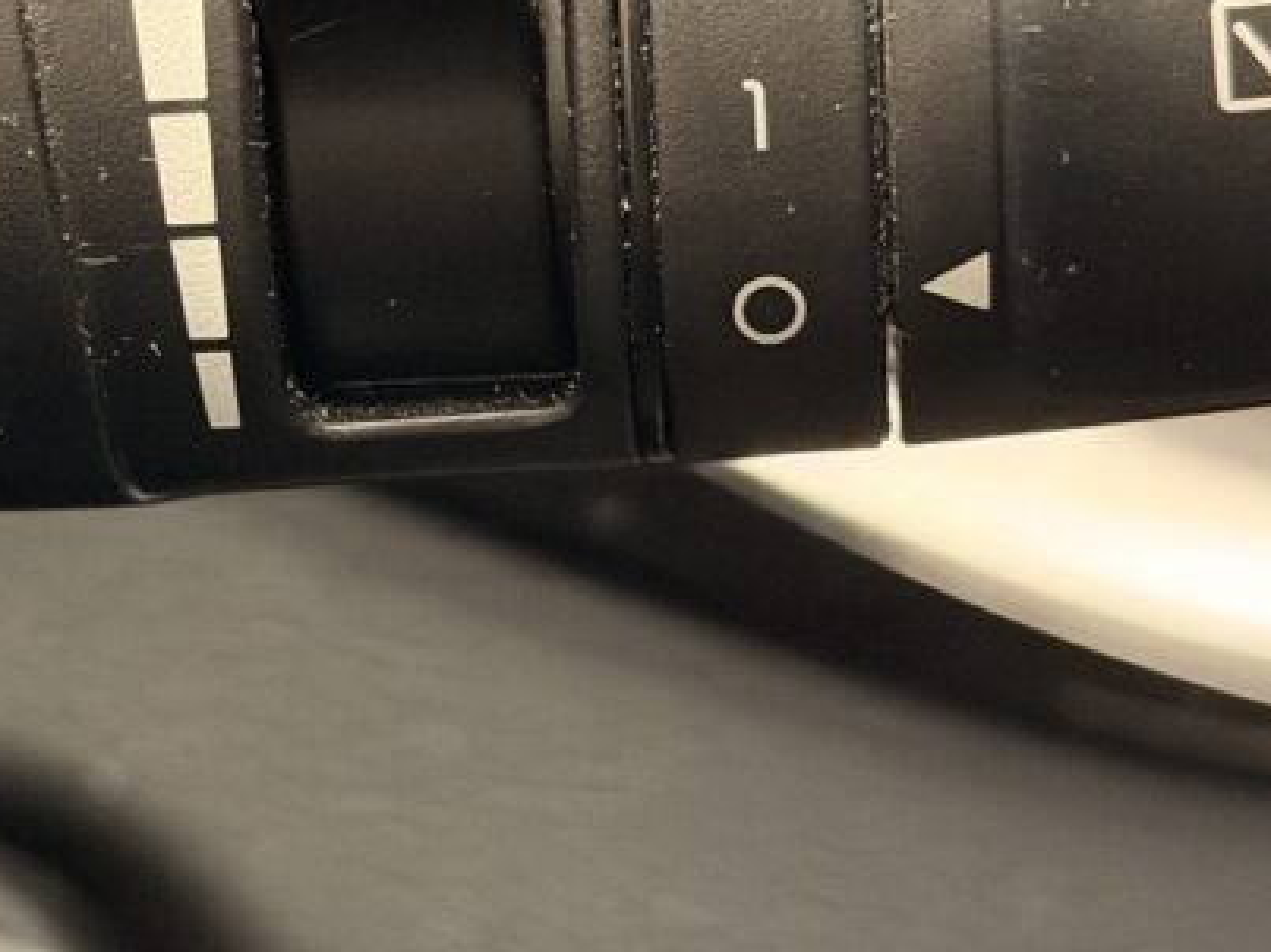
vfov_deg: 12.1
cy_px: 95
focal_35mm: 122
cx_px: 290
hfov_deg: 16.1
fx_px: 4478
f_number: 1.78
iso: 500
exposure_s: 1/30
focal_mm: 6.76
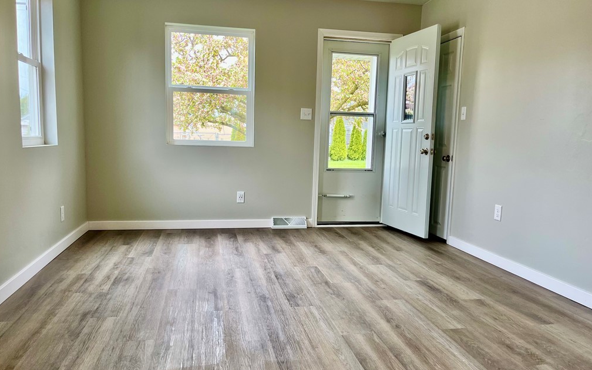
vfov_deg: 44.5
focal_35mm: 28
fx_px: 452
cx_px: 295
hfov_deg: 66.5
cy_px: 188
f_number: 1.6
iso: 64
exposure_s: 1/145
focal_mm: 5.1
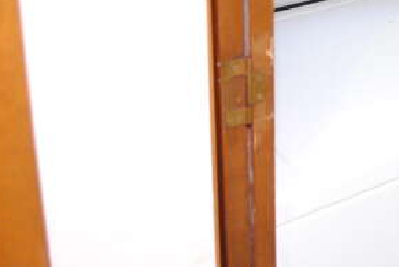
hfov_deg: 26.8
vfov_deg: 18.3
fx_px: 788
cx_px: 405
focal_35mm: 71
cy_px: -53
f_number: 3.5
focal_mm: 18
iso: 400
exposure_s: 1/8
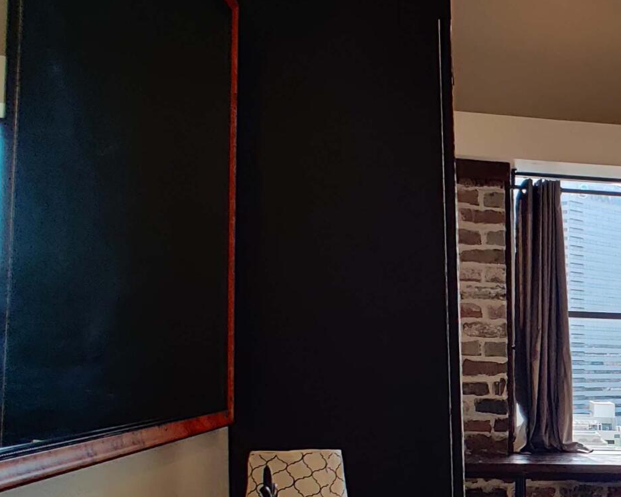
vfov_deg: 35.8
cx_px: 739
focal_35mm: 41
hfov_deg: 35.5
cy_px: 366
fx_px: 754
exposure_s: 1/100
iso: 160
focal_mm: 2.25
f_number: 2.2
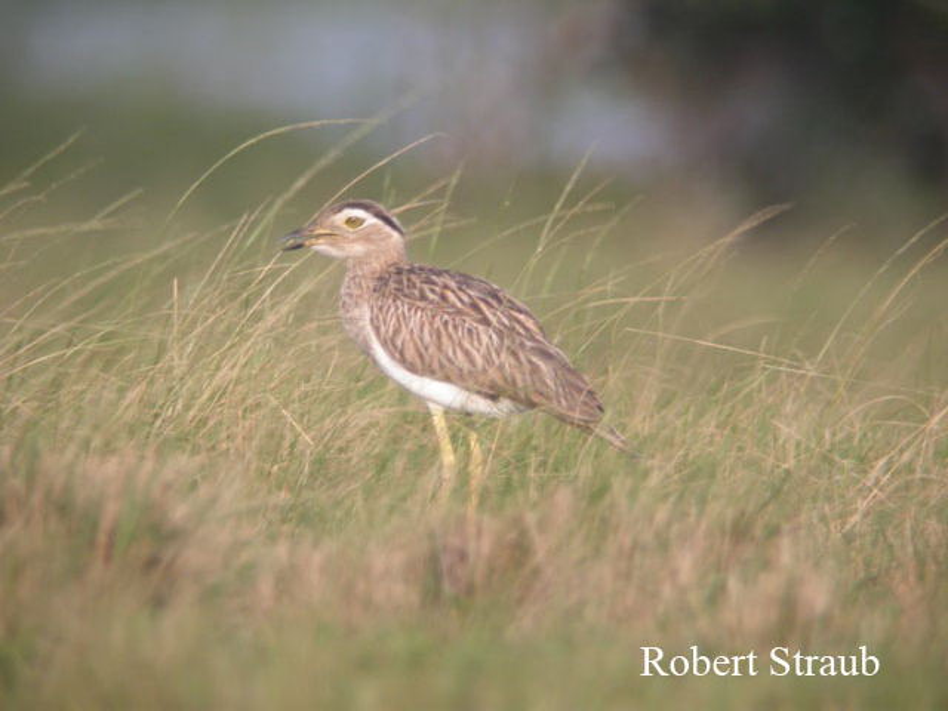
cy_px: 356
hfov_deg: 17.1
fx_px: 3149
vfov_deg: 12.9
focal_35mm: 115
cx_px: 474
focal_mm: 23.8
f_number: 4.3
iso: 100
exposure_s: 1/105
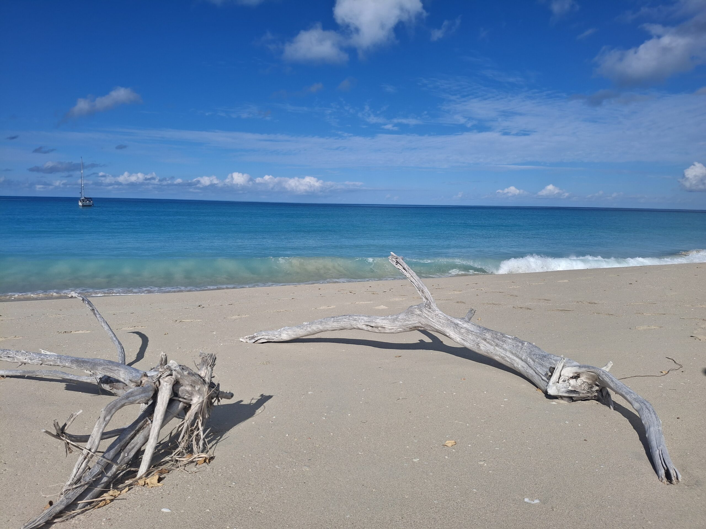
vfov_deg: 54.9
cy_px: 264
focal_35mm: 25
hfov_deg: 69.4
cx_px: 353
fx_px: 510
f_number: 1.8
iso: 32
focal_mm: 4.69
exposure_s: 1/3968
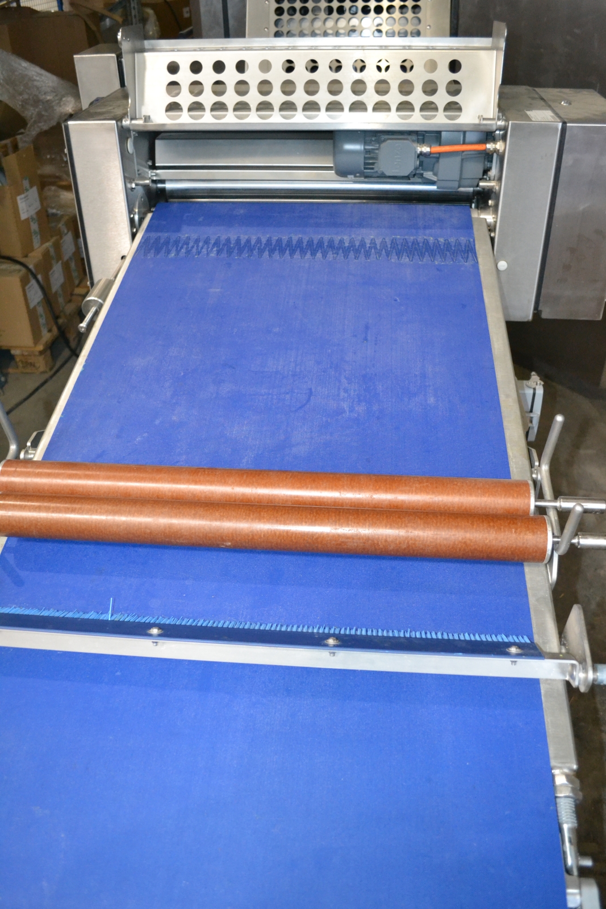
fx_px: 757
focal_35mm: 30
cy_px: 454
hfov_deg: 43.6
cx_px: 303
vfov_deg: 61.9
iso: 2500
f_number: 3.8
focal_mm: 20
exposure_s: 1/60
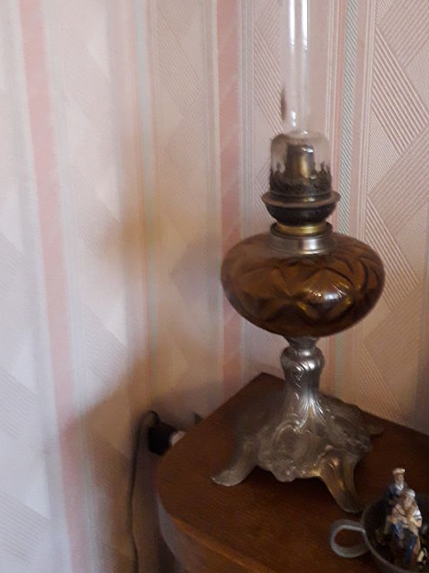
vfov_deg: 44.4
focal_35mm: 42
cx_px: 251
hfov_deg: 34.3
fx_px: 694
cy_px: 216
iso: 400
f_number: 1.9
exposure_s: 1/25
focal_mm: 3.6
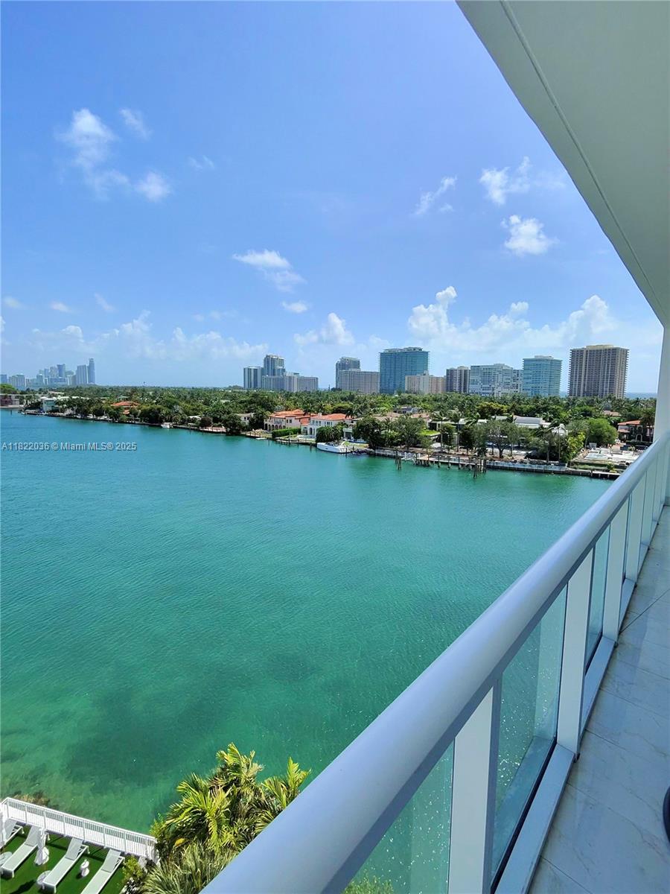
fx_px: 335
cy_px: 447
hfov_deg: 89.9
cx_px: 335
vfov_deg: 106.2
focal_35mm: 13
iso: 54
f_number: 2.2
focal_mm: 2.24
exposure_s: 1/1000
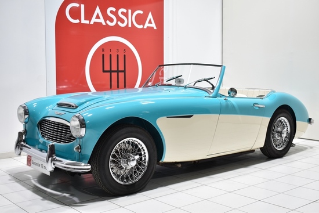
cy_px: 106
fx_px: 412
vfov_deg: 29.0
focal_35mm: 46
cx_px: 160
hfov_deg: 42.3
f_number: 4.2
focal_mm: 31
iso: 100
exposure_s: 1/15
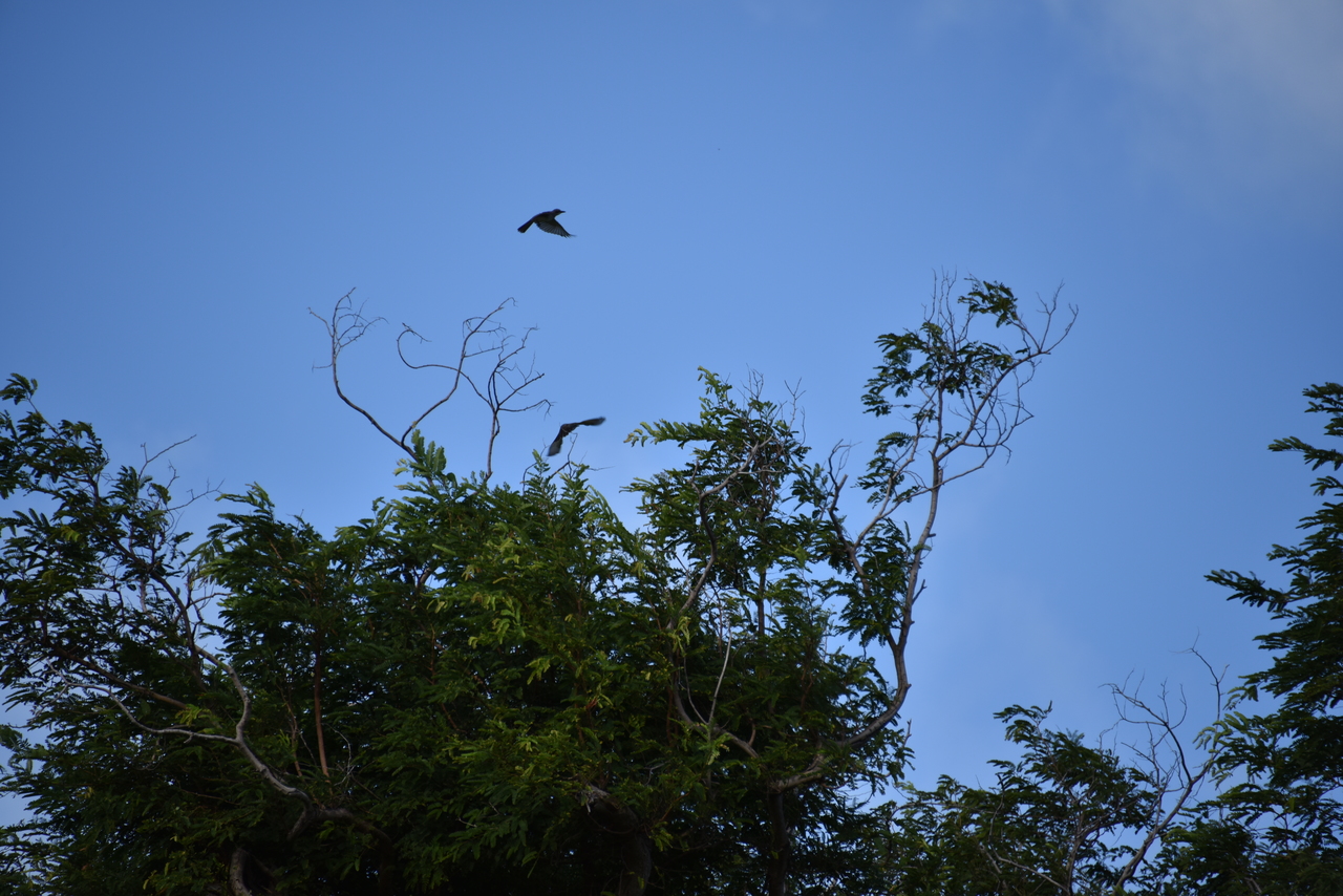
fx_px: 11193
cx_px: 672
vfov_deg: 4.6
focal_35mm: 300
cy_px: 448
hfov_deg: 6.9
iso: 125
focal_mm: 300
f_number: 5.6
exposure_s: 1/640
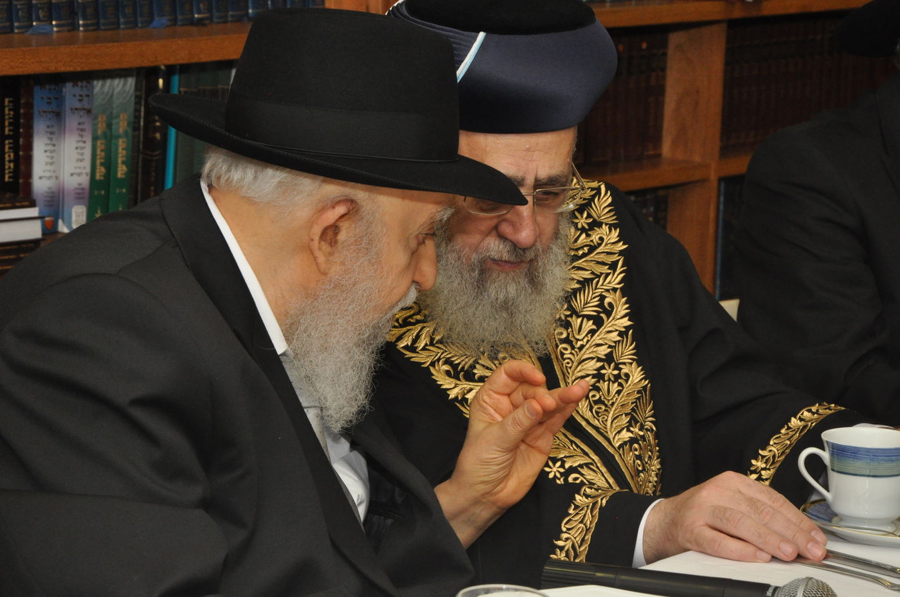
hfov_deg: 19.5
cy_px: 298
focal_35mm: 105
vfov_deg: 13.0
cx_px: 450
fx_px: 2621
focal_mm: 70
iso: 1250
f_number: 11
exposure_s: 1/60
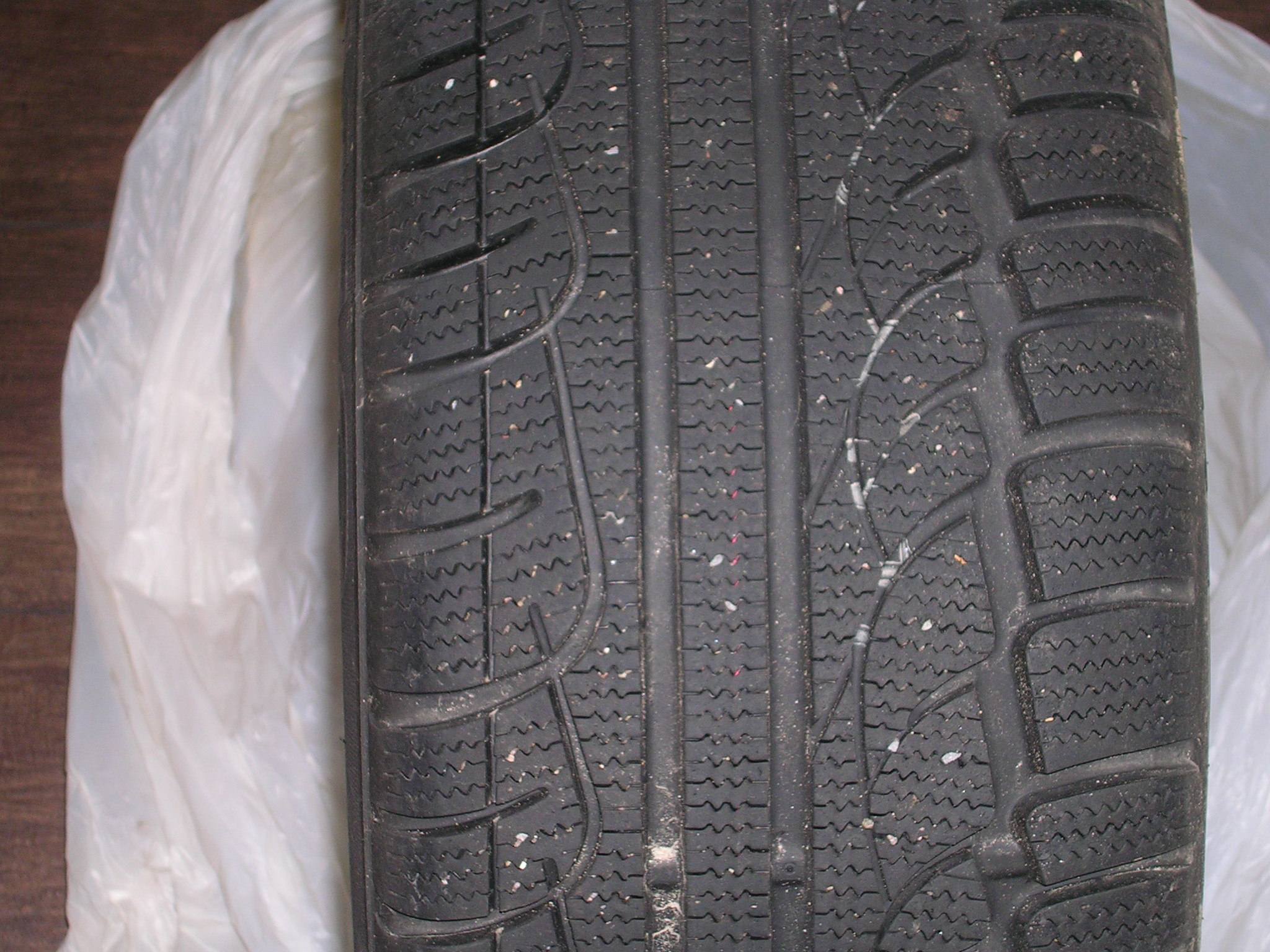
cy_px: 476
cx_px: 635
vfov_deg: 19.4
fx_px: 2788
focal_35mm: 76
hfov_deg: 25.7
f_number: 3.9
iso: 65
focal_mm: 11.5
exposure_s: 1/60.1
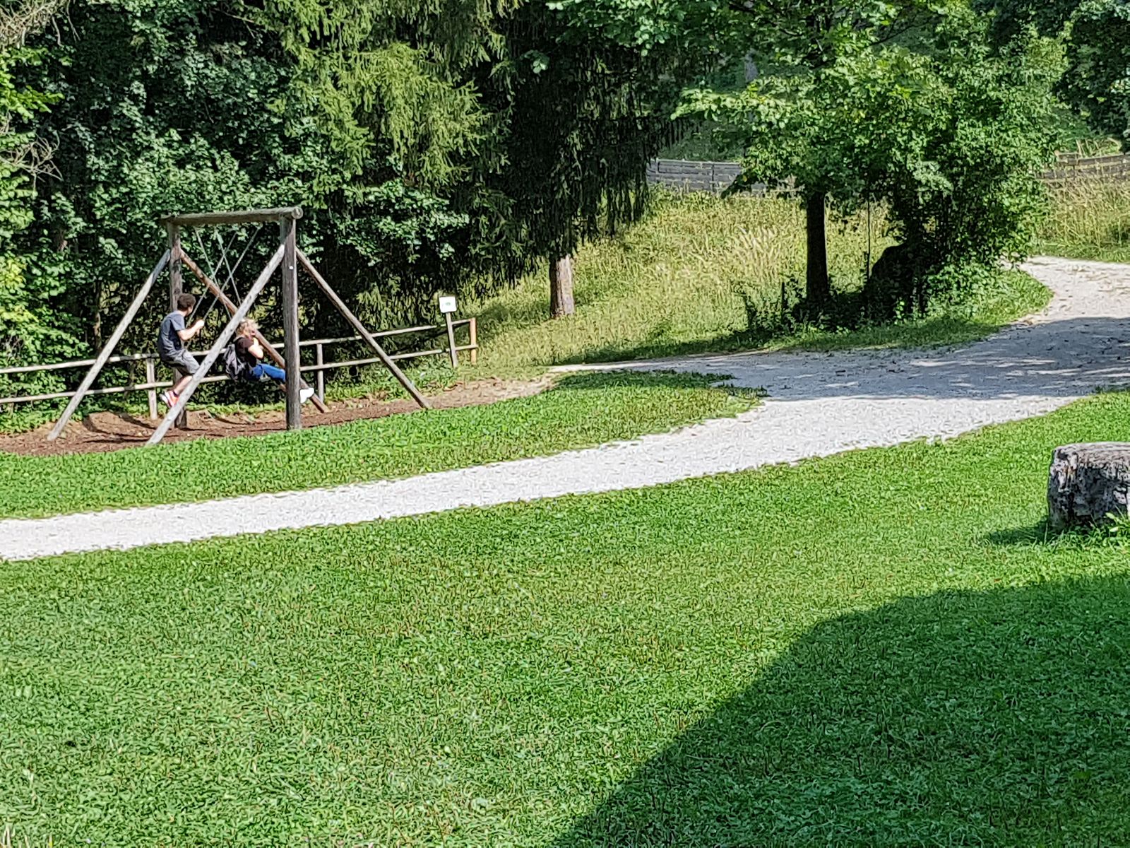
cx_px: 565
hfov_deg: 67.3
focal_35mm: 26
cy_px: 424
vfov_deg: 53.1
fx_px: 849
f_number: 1.7
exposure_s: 1/1280
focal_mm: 4.2
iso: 50
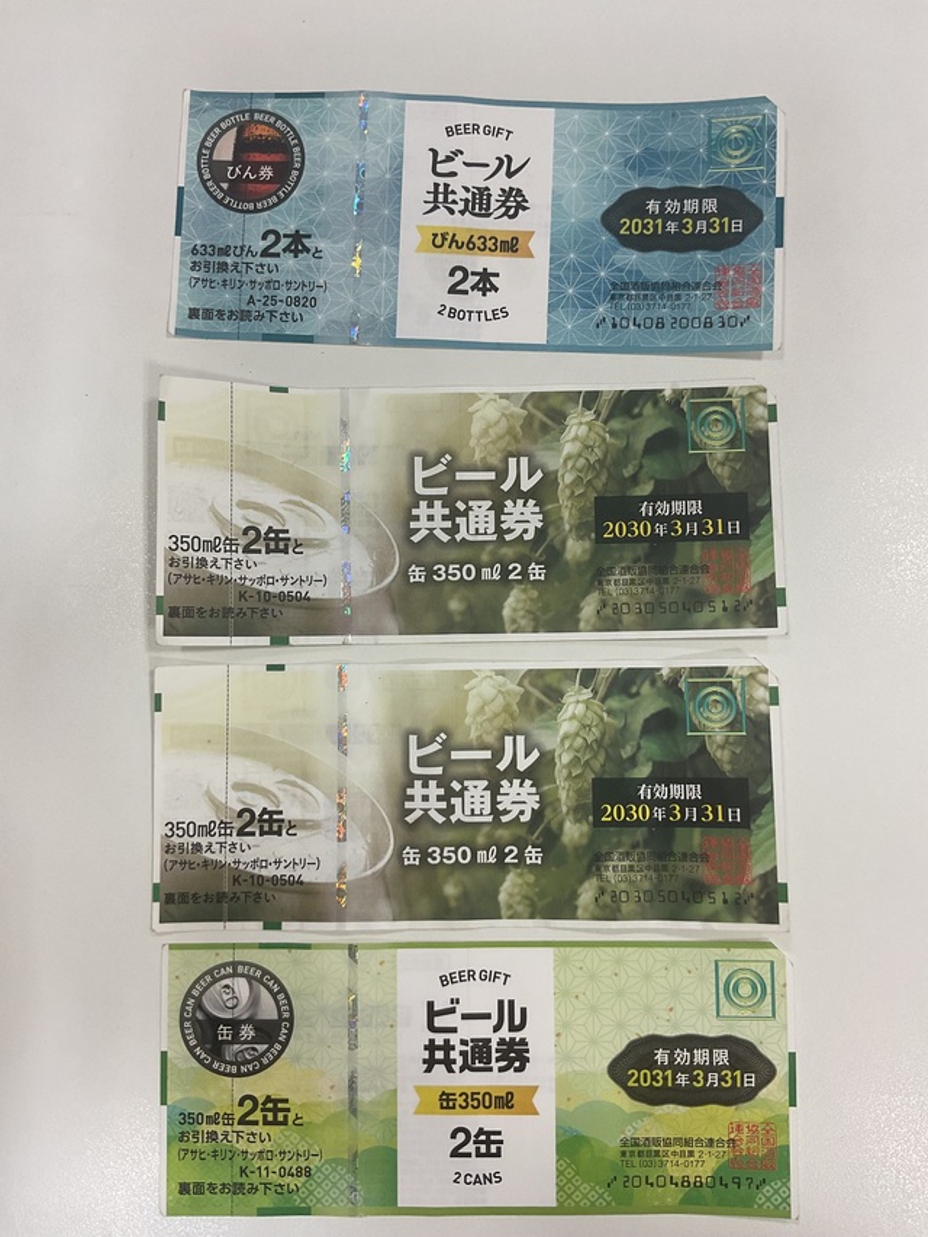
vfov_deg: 61.7
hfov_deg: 48.2
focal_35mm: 29
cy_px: 618
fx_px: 1036
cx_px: 464
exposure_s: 1/100
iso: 40
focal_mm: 3
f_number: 1.8
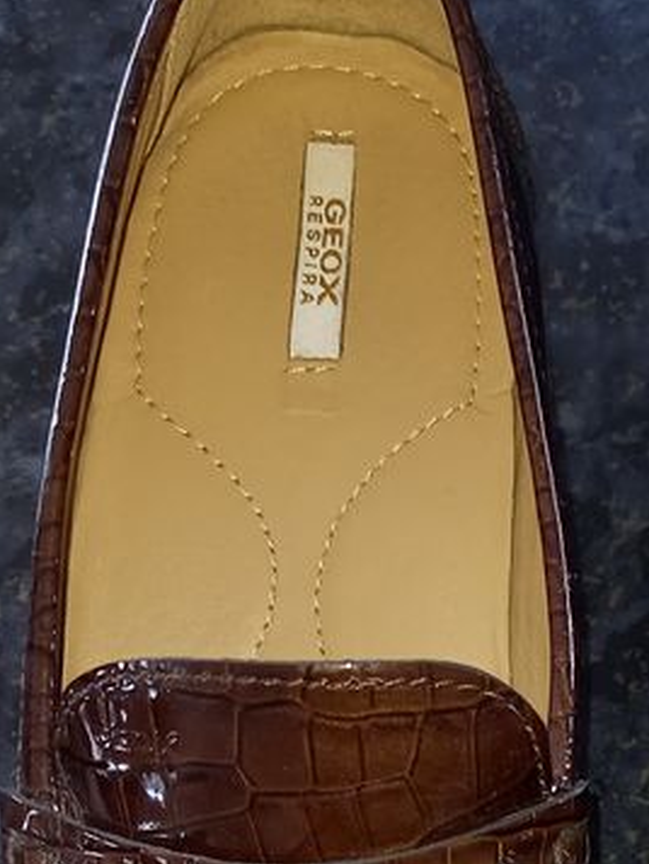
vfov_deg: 25.7
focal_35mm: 70
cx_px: 668
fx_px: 1749
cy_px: 954
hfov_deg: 20.3
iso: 100
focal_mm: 4.6
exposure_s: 1/49
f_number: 2
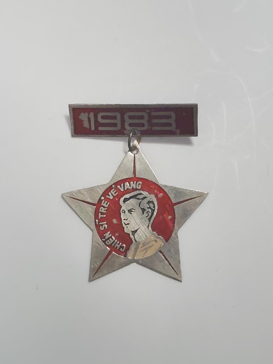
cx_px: 136
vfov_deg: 28.6
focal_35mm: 68
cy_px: 182
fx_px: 715
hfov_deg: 21.6
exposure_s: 1/50
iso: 1000
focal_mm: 5.52
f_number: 1.95
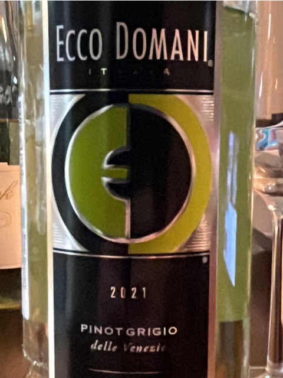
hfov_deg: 46.8
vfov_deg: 60.0
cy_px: 189
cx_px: 142
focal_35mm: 30
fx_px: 327
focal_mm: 1.54
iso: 1600
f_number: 2.4
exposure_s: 1/40
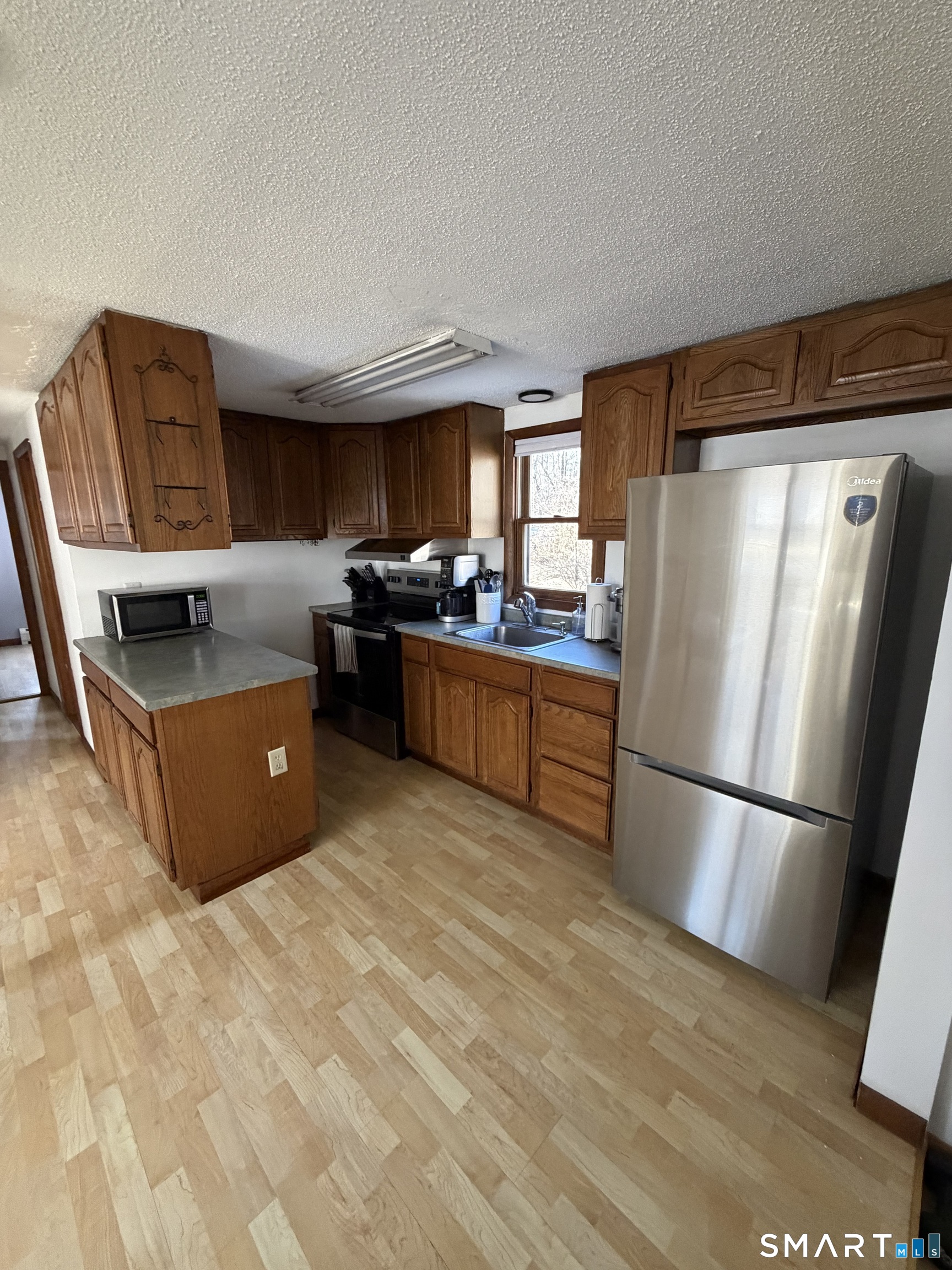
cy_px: 635
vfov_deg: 102.1
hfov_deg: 85.7
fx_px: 513
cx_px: 476
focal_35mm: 14
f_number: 2.2
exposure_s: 1/60
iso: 500
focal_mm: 2.22
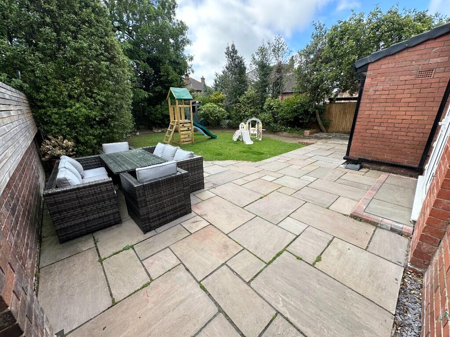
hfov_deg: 102.1
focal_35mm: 14
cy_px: 168
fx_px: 182
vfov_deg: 85.7
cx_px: 225
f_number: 2.2
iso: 40
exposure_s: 1/483
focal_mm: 2.22
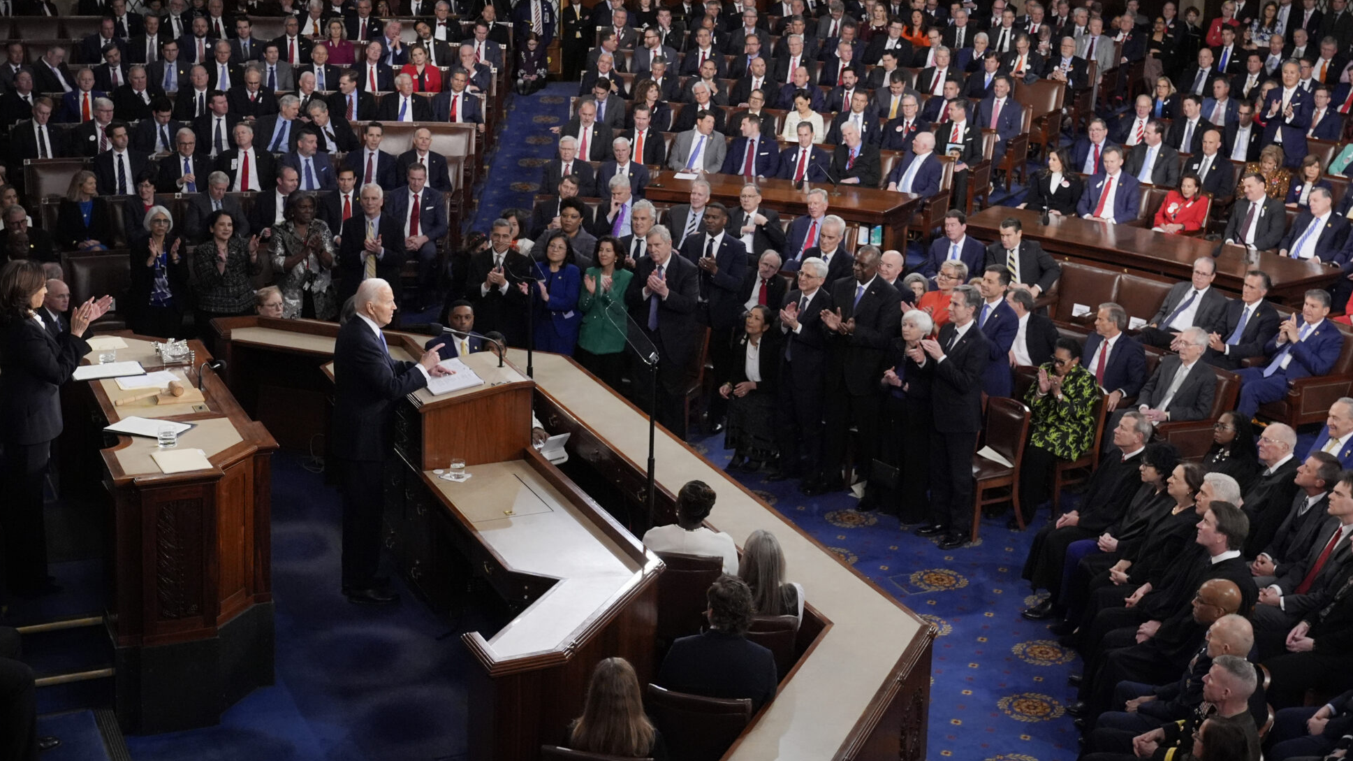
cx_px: 761
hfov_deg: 38.4
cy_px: 190
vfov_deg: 22.0
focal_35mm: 54
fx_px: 1937
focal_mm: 39
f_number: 5
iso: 3200
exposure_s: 1/400
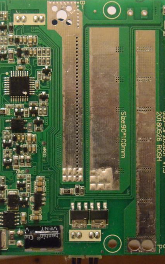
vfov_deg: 11.5
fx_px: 1316
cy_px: 137
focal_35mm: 183
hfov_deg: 7.2
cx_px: 75
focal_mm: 75
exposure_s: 1/60
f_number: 5
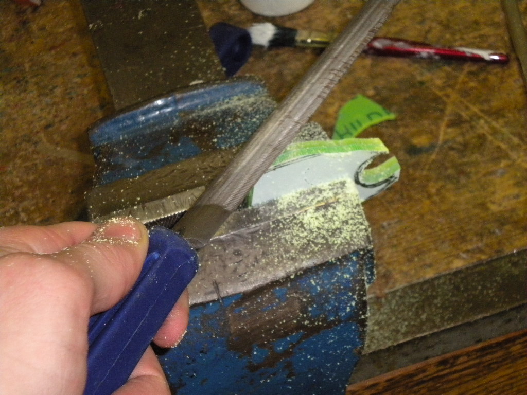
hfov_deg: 28.6
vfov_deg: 21.6
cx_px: 264
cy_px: 198
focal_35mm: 68
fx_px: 1035
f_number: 6.5
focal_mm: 12.3
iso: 800
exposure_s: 1/60
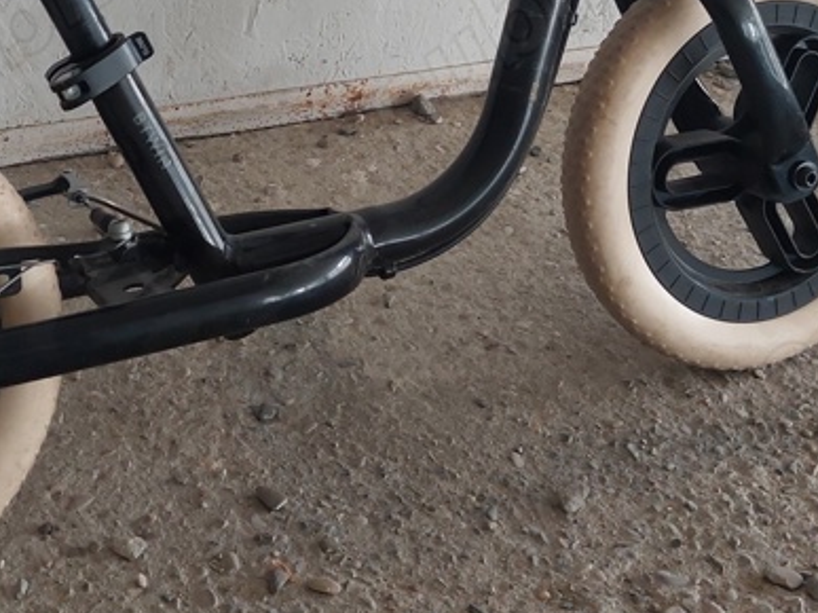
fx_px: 1465
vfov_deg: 22.8
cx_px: 345
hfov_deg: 31.2
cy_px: 8
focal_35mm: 62
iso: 125
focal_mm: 5.23
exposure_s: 1/100
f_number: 1.8
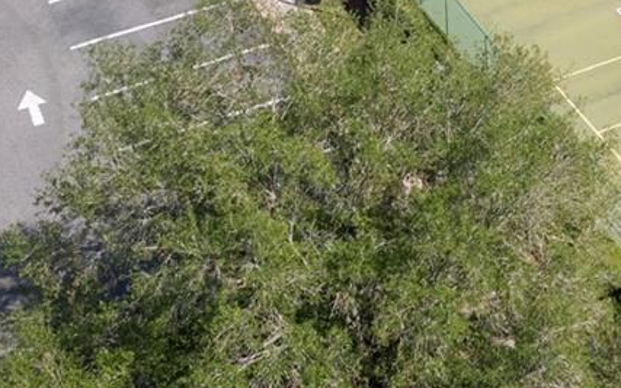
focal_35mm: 84
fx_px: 1422
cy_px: -355
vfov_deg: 13.6
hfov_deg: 22.6
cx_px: 748
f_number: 2.8
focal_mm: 8.38
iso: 120
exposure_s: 1/1600
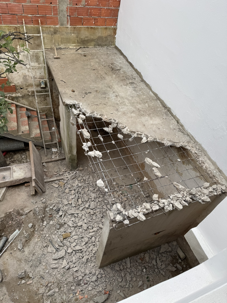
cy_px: 152
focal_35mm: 24
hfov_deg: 56.8
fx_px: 210
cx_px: 114
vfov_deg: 71.6
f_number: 1.78
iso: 80
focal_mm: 6.76
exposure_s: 1/436
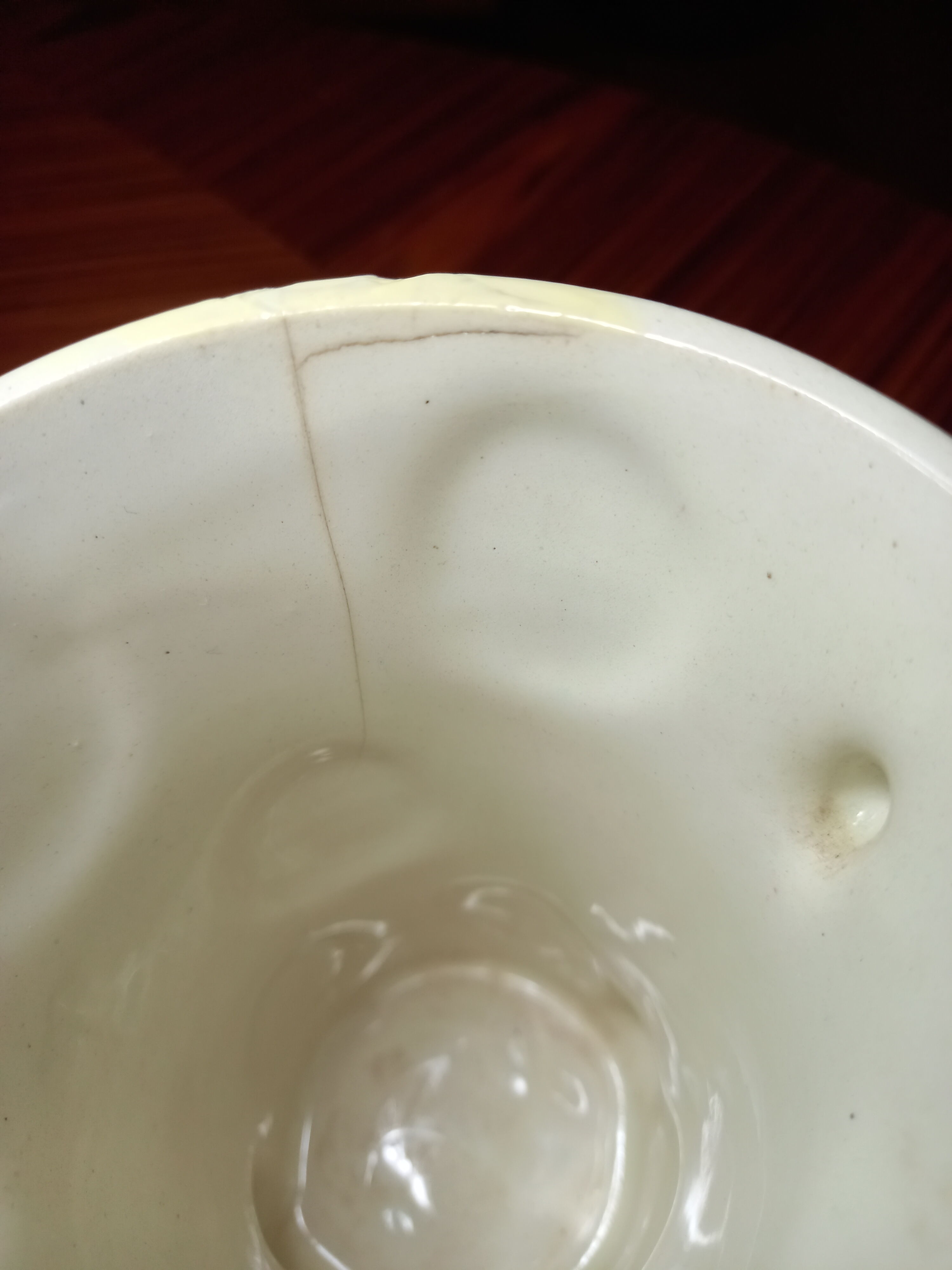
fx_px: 917
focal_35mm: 25
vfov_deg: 69.4
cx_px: 476
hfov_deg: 54.9
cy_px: 635
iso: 100
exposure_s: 1/50
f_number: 2
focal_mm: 4.6
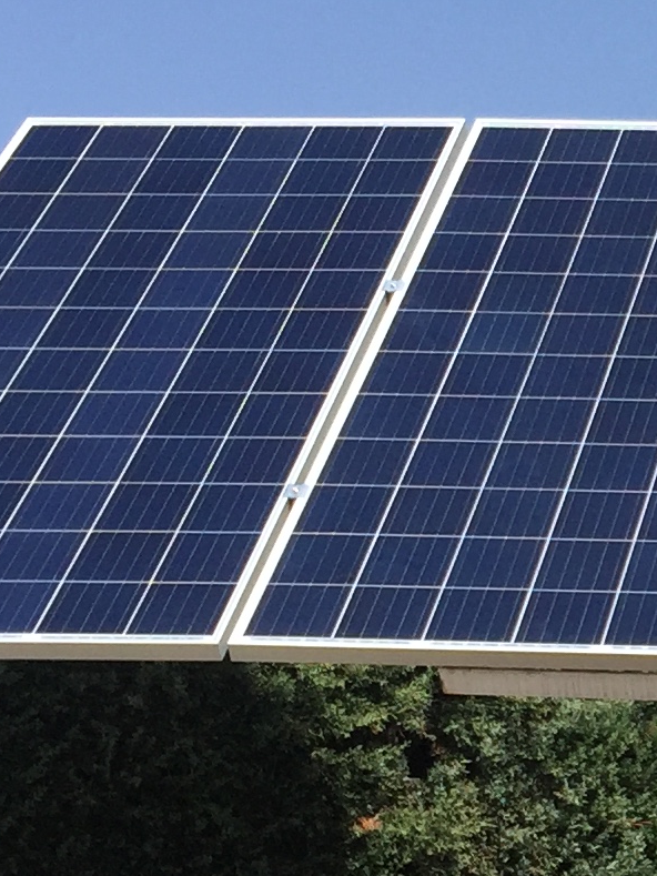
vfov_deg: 16.3
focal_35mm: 120
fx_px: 3036
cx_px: 1300
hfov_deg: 11.2
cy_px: 642
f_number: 2.2
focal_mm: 4.15
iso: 32
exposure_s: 1/2083
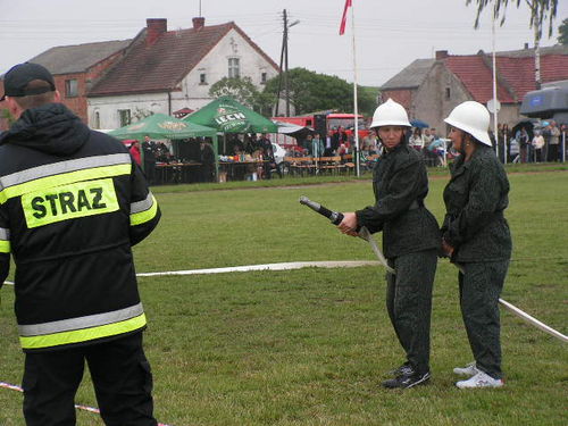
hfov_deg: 16.7
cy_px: 213
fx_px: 1936
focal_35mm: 118
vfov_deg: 12.6
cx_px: 284
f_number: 3.4
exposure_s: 1/125
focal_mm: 19.8
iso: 80
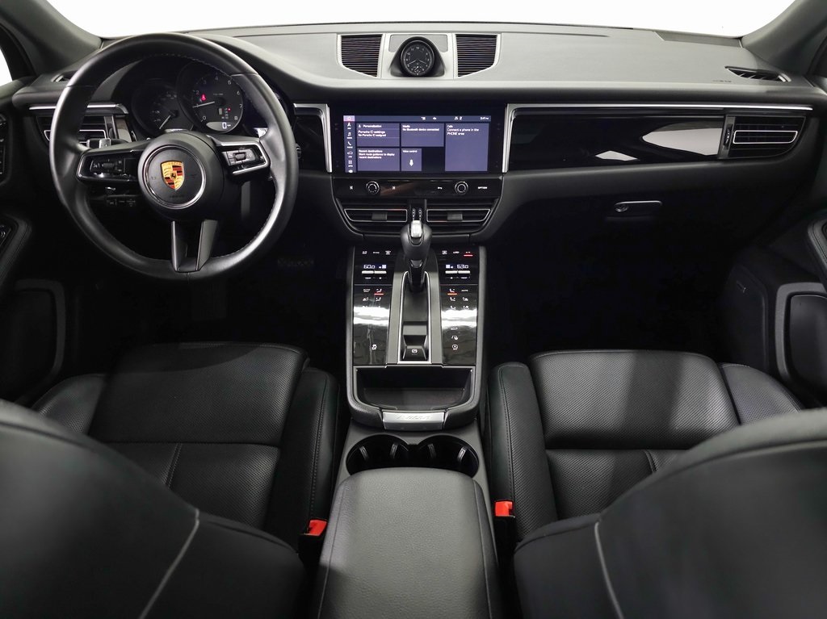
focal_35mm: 23
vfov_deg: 58.8
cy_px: 310
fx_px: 549
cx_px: 414
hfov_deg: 74.0
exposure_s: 1/60
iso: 200
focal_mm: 6.3
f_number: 1.7
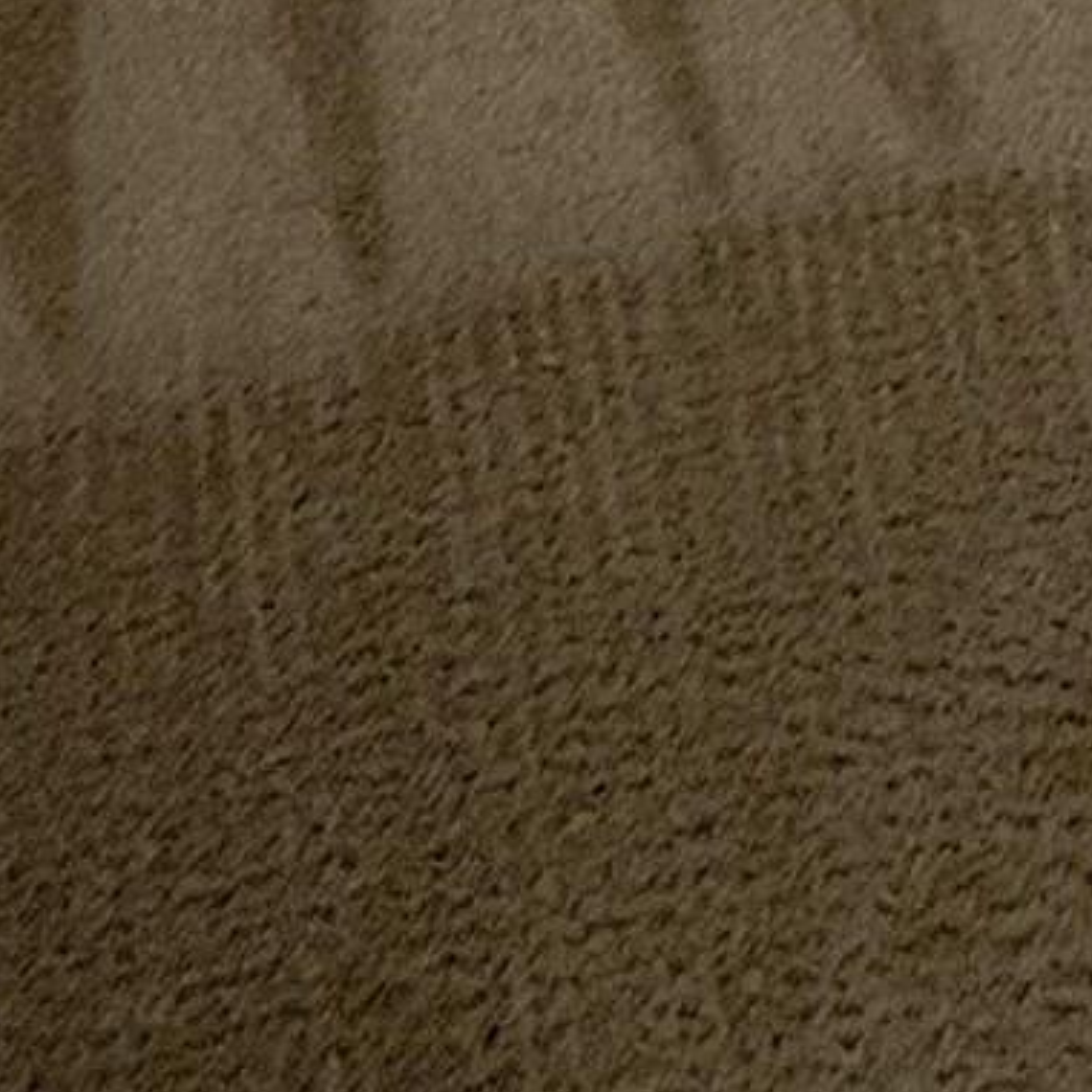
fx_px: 2677
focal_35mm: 75
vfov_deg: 13.2
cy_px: -1828
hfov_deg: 22.5
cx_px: 980
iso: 200
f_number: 2.2
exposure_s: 1/120
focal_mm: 2.22
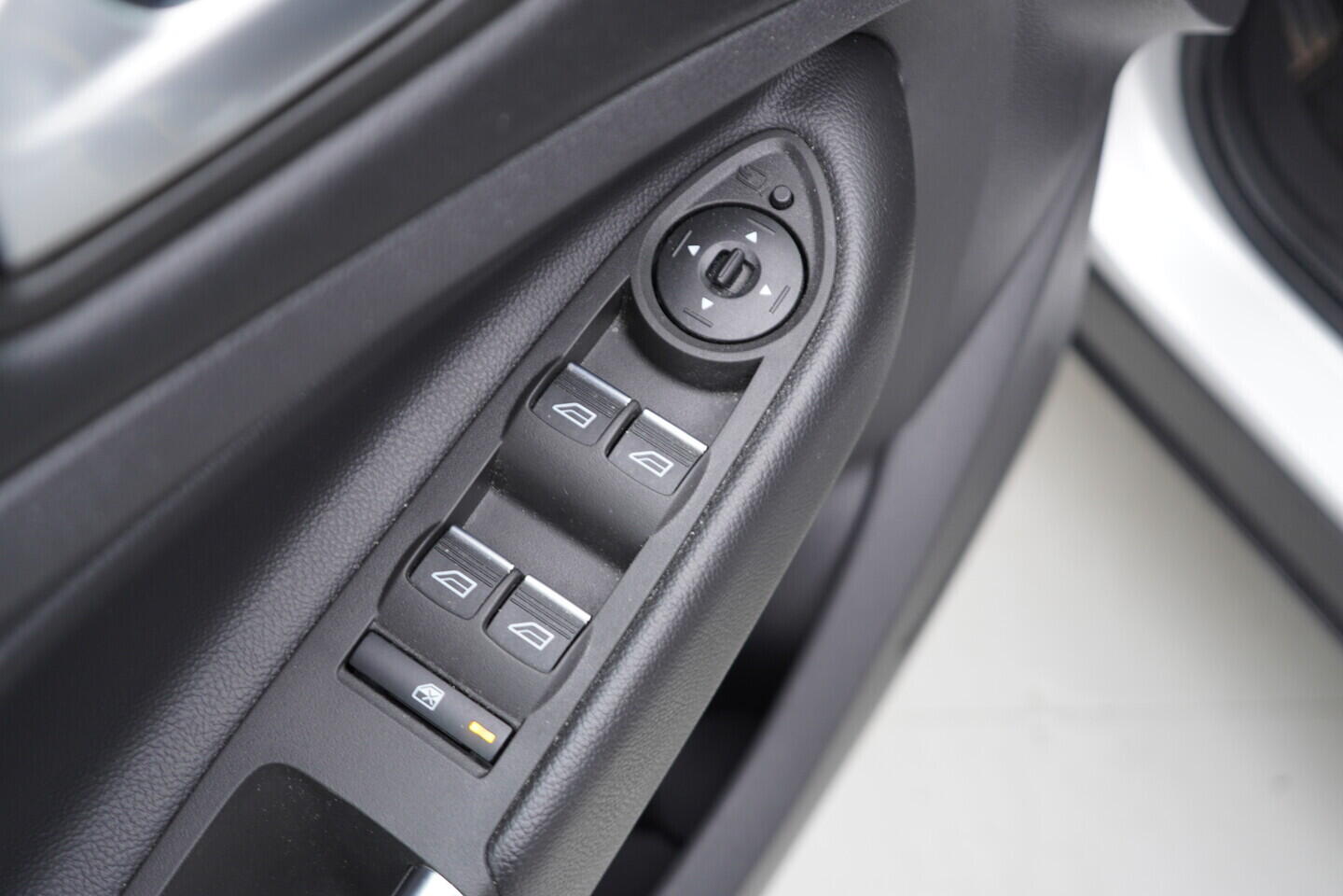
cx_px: 672
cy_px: 448
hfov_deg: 53.1
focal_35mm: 36
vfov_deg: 36.9
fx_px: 1343
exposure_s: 1/40
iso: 200
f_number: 2.8
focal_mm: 24
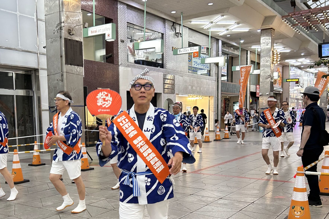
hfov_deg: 49.1
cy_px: 150
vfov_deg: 33.8
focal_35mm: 39
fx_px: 356
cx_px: 123
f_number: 1.5
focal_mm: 5.7
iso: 125
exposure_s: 1/120
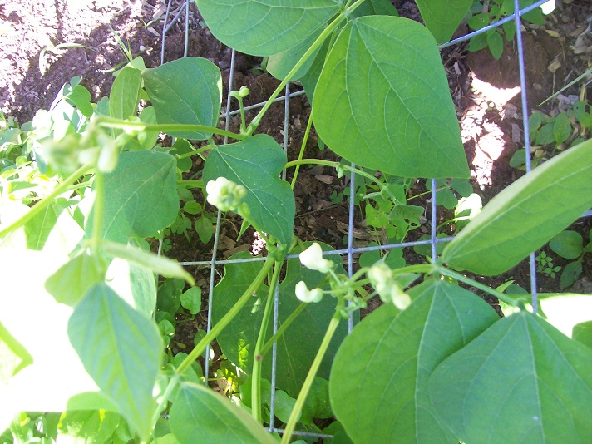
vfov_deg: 39.7
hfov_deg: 51.4
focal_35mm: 36
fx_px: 616
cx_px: 296
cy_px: 222
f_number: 2.7
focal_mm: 6
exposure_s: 1/69.6
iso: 80
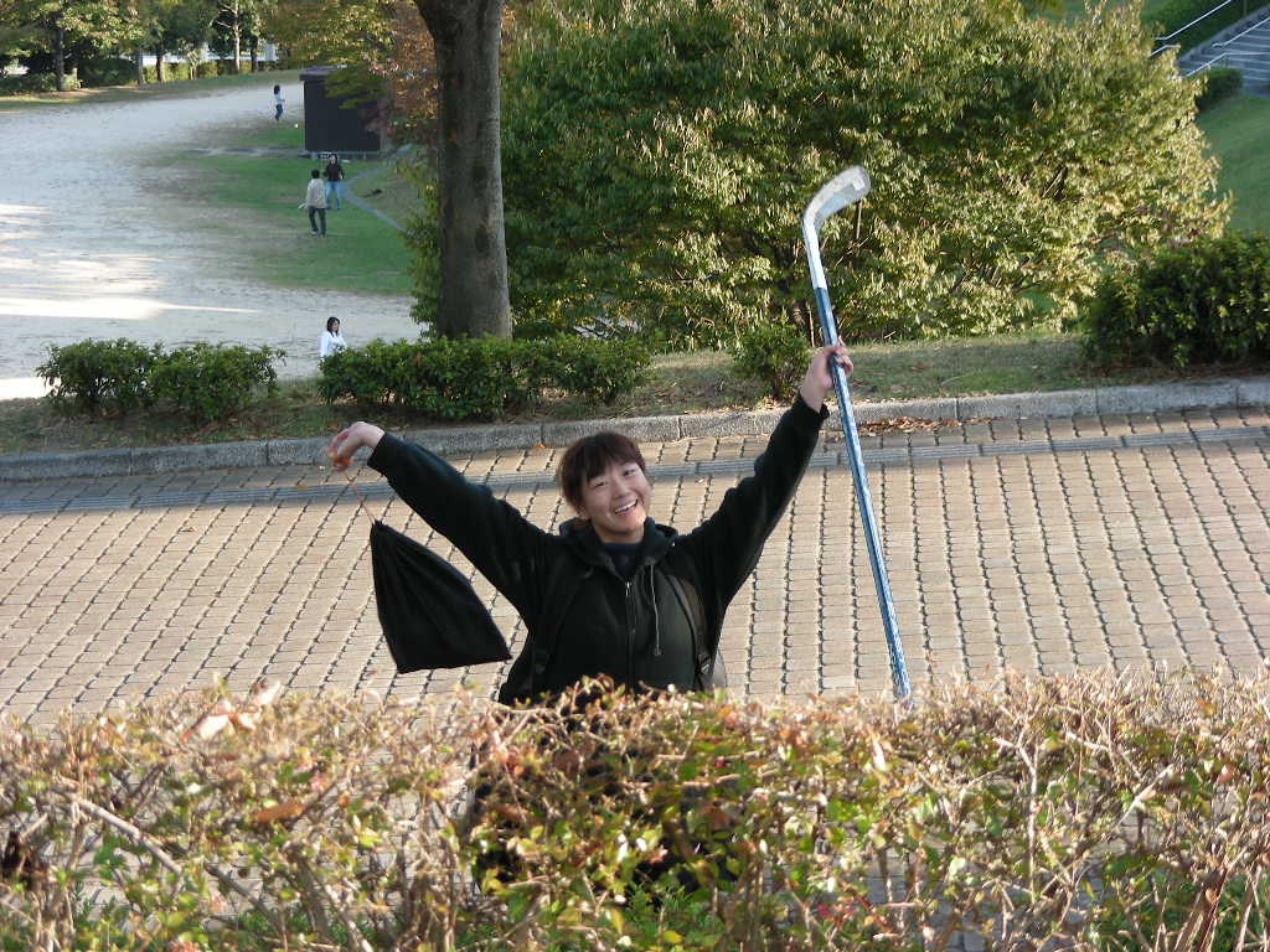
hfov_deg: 17.4
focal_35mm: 113
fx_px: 4146
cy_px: 476
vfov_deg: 13.1
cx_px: 635
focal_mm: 18.9
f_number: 3.5
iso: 50
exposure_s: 1/69.5
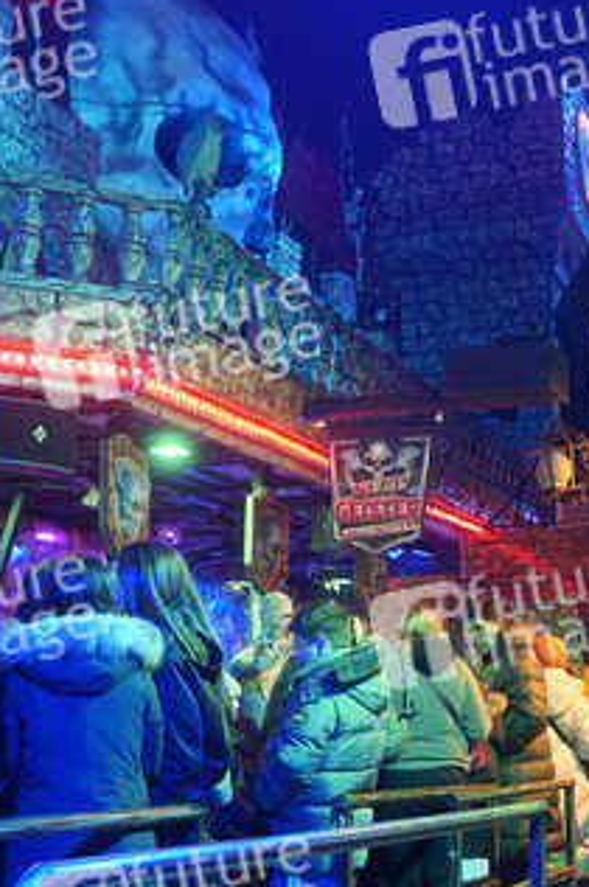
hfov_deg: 23.7
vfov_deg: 35.1
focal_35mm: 57
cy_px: 483
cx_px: 258
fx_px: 1402
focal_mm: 30
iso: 640
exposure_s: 1/50
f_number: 4.5
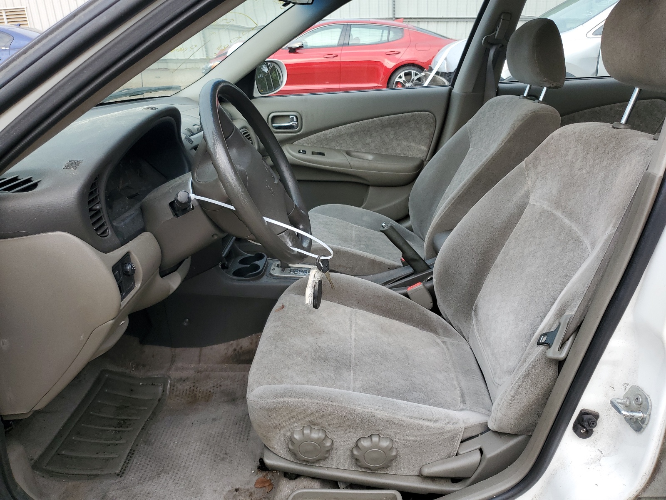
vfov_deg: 53.1
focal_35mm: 26
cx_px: 333
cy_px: 250
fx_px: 500
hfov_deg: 67.3
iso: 50
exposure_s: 1/526
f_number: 1.5
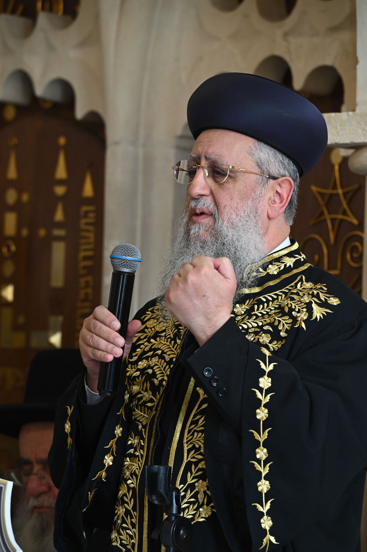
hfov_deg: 6.9
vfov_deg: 10.3
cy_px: 276
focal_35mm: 200
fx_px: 3062
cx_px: 184
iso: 1250
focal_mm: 200
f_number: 8
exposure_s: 1/160
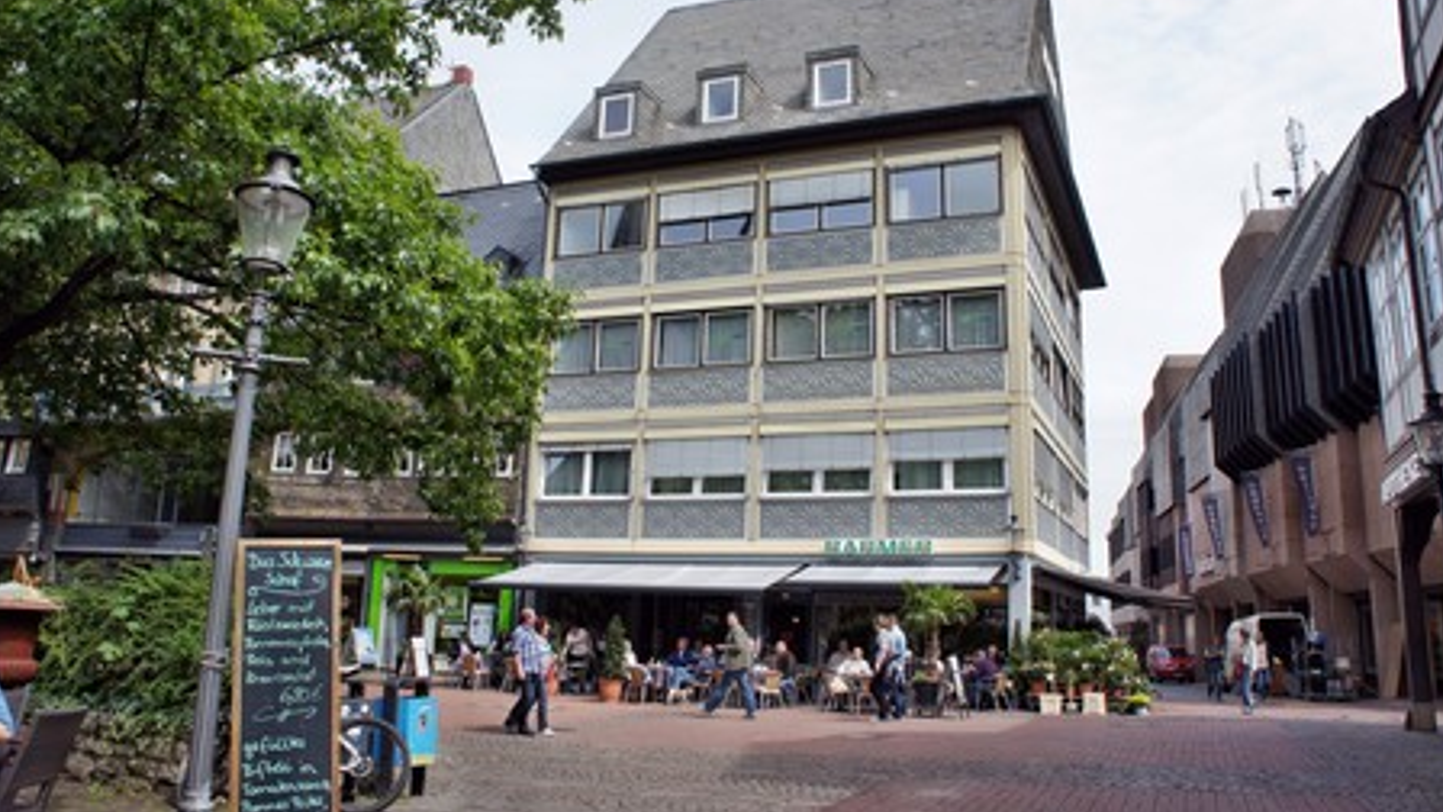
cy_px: 338
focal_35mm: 29
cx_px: 728
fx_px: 1110
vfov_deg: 40.1
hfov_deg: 66.1
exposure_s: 1/250
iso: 200
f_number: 7.1
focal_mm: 18
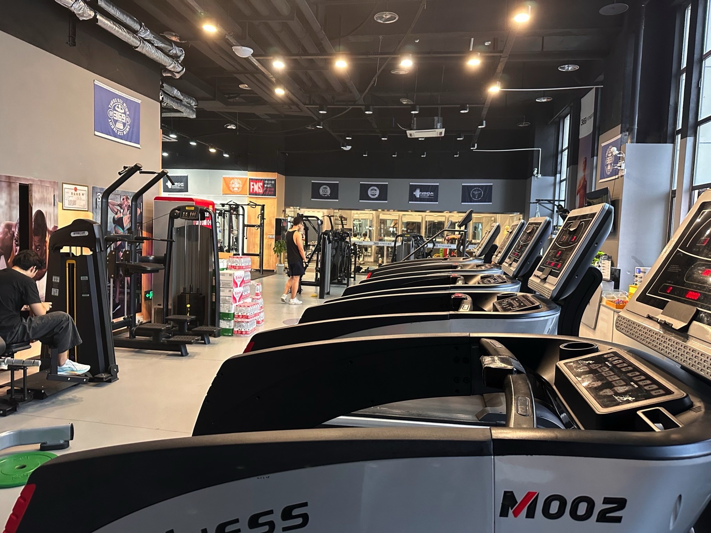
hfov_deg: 71.6
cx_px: 356
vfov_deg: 56.8
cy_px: 266
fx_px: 493
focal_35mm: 24
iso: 500
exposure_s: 1/50
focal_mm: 6.86
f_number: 1.78
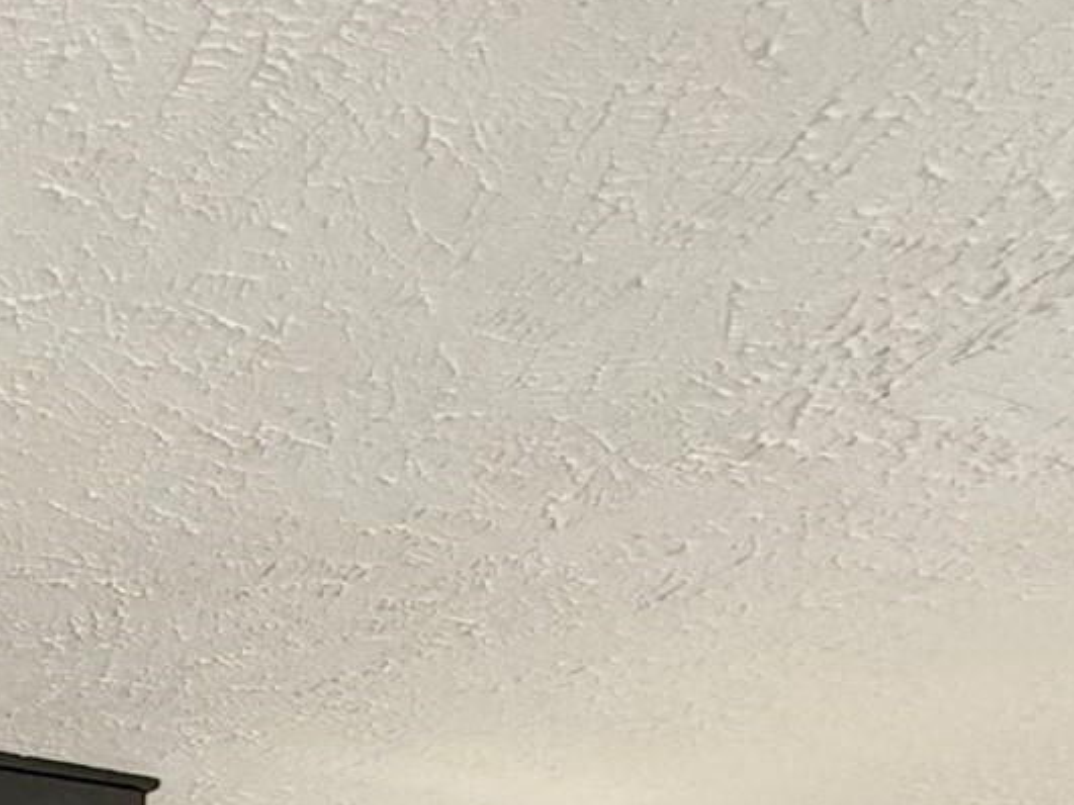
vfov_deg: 20.2
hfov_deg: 27.9
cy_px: 1410
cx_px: -405
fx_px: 1675
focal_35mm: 54
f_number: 2.2
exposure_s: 1/99
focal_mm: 2.22
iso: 125
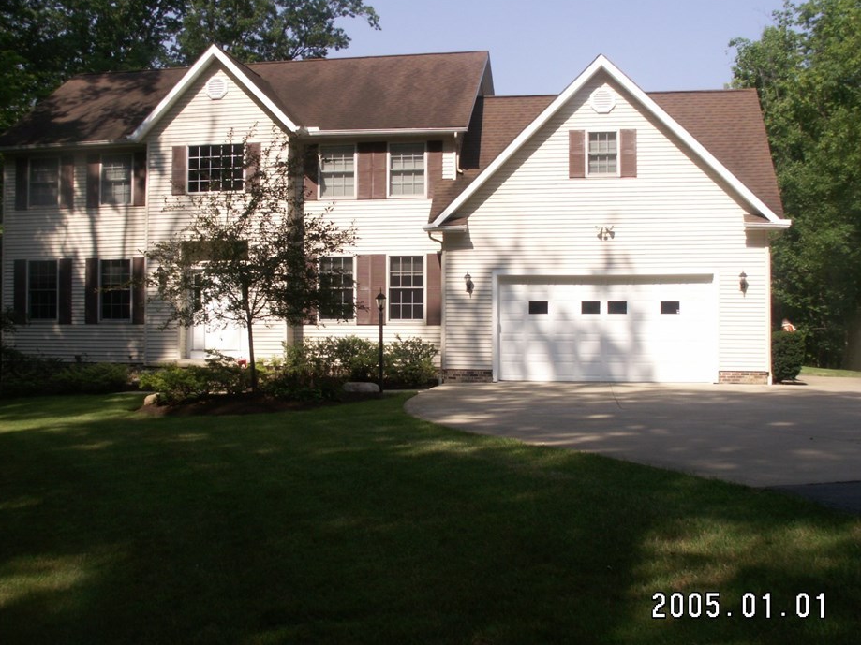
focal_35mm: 39
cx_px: 427
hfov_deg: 47.9
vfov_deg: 36.8
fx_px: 970
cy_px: 315
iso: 50
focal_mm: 5.86
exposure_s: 1/200
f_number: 6.3
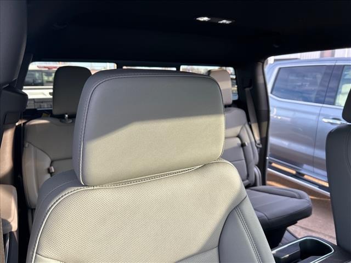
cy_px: 132
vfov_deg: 53.1
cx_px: 176
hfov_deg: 67.3
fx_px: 264
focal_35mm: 26
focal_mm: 5.7
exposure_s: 1/190
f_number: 1.5
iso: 40
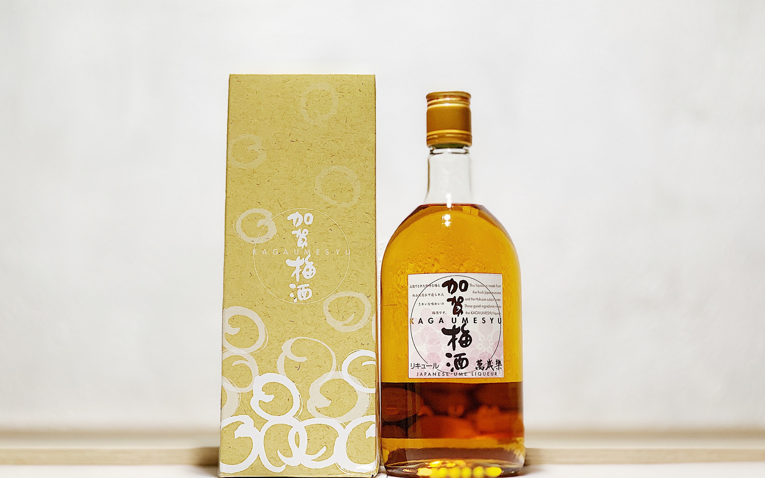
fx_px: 1167
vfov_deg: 23.1
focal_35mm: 56
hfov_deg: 36.3
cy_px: 219
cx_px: 379
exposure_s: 1/50
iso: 100
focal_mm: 6
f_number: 2.4
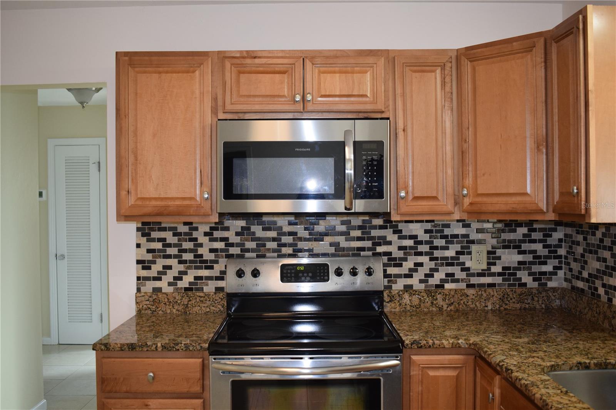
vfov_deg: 38.3
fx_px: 590
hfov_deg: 55.1
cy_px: 205
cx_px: 308
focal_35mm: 34
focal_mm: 23
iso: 800
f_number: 4.5
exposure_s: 1/80
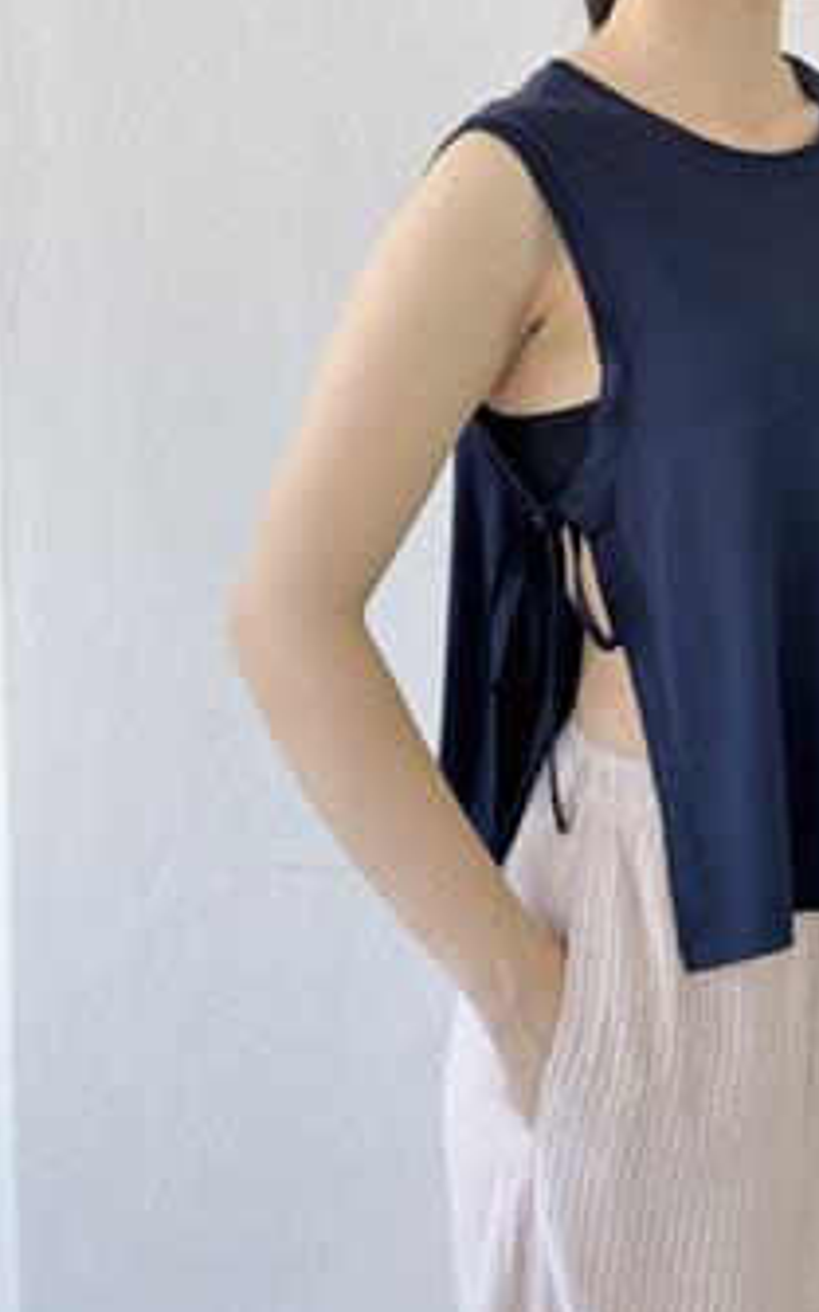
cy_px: 343
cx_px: 741
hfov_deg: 15.9
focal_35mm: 81
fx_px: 2896
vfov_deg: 25.3
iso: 50
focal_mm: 6.76
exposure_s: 1/100
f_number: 1.78
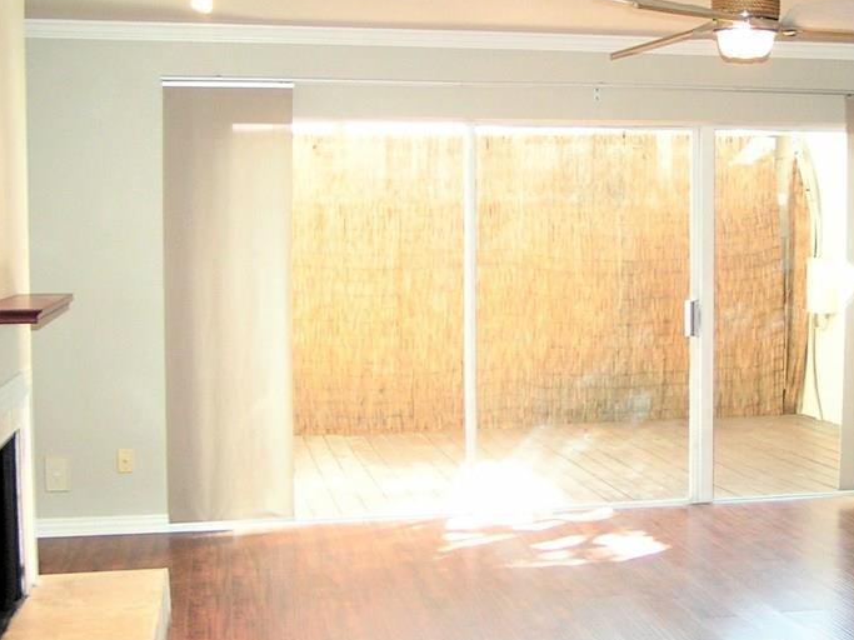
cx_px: 593
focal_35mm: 57
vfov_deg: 25.6
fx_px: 1406
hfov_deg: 33.4
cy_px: 269
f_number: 2.8
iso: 160
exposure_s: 1/30
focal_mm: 5.8
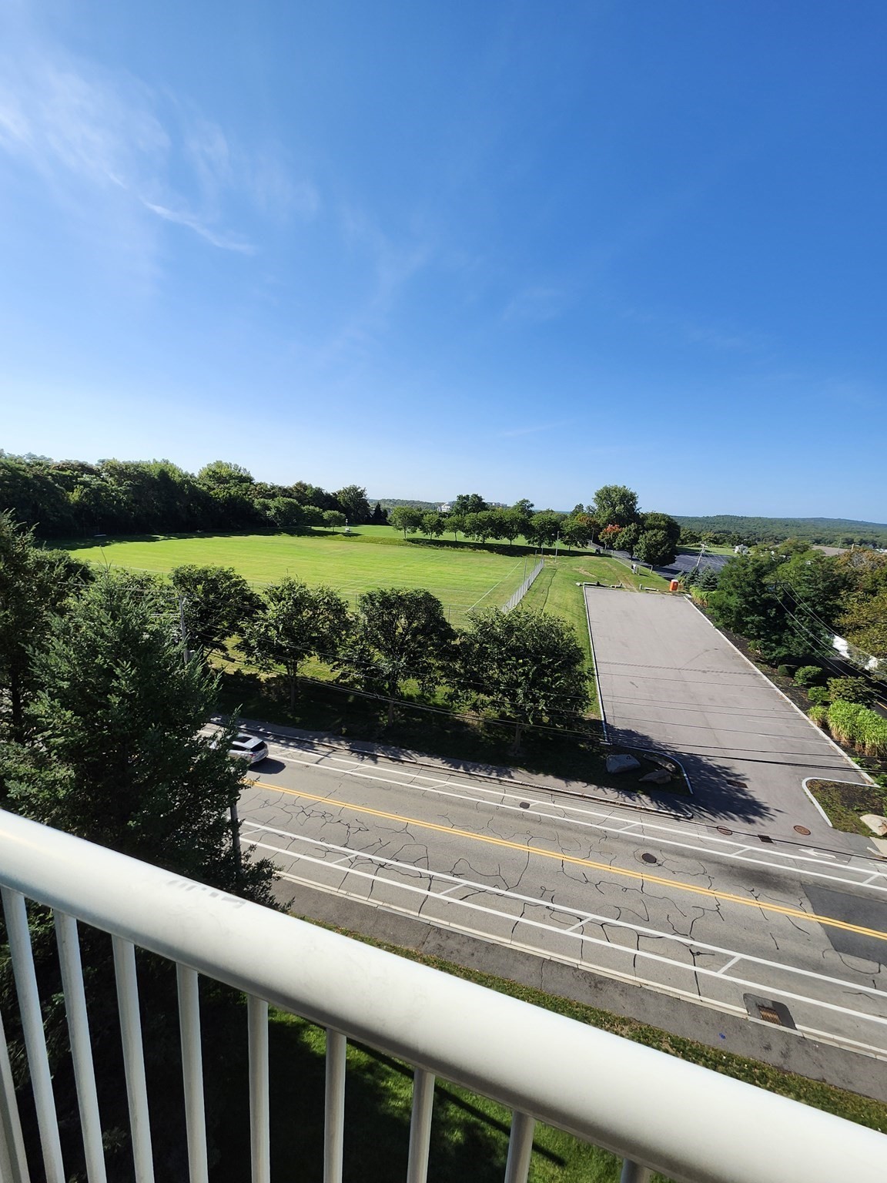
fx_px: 444
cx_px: 444
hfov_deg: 89.9
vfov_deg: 106.2
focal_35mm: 13
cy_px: 592
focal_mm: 1.74
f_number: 2.2
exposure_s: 1/1542
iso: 40
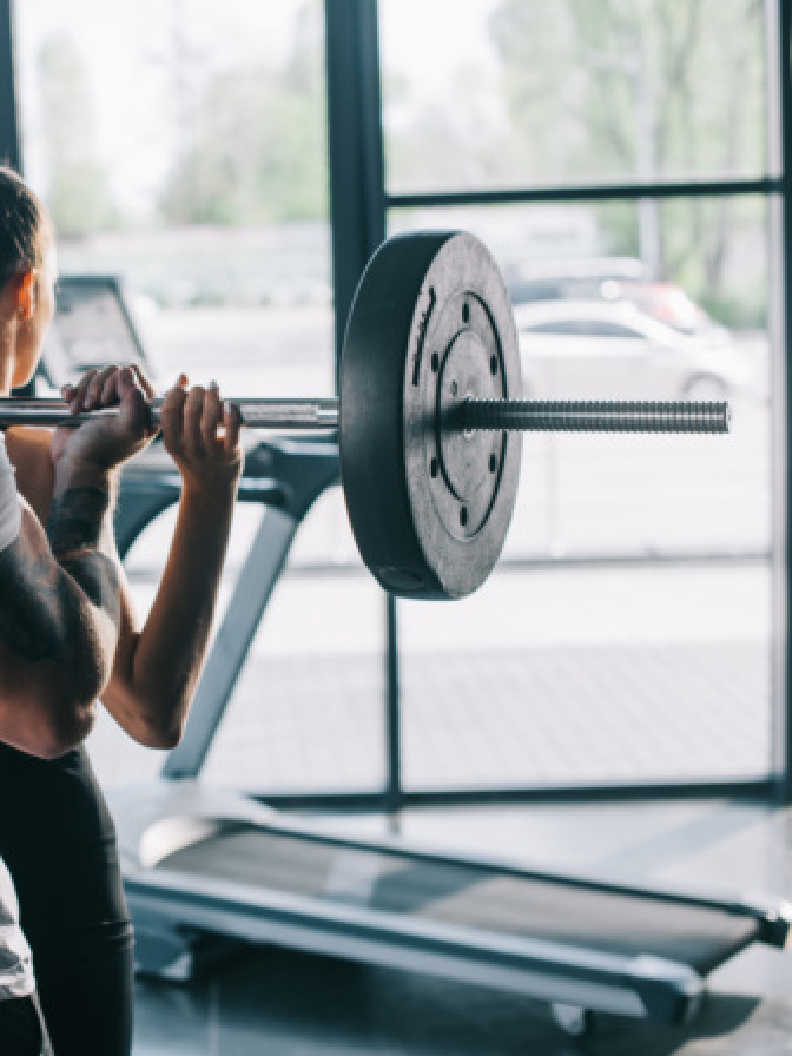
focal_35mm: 73
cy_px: 530
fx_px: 2227
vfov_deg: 26.7
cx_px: 9
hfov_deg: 19.6
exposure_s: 1/200
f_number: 3.2
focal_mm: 50
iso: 160
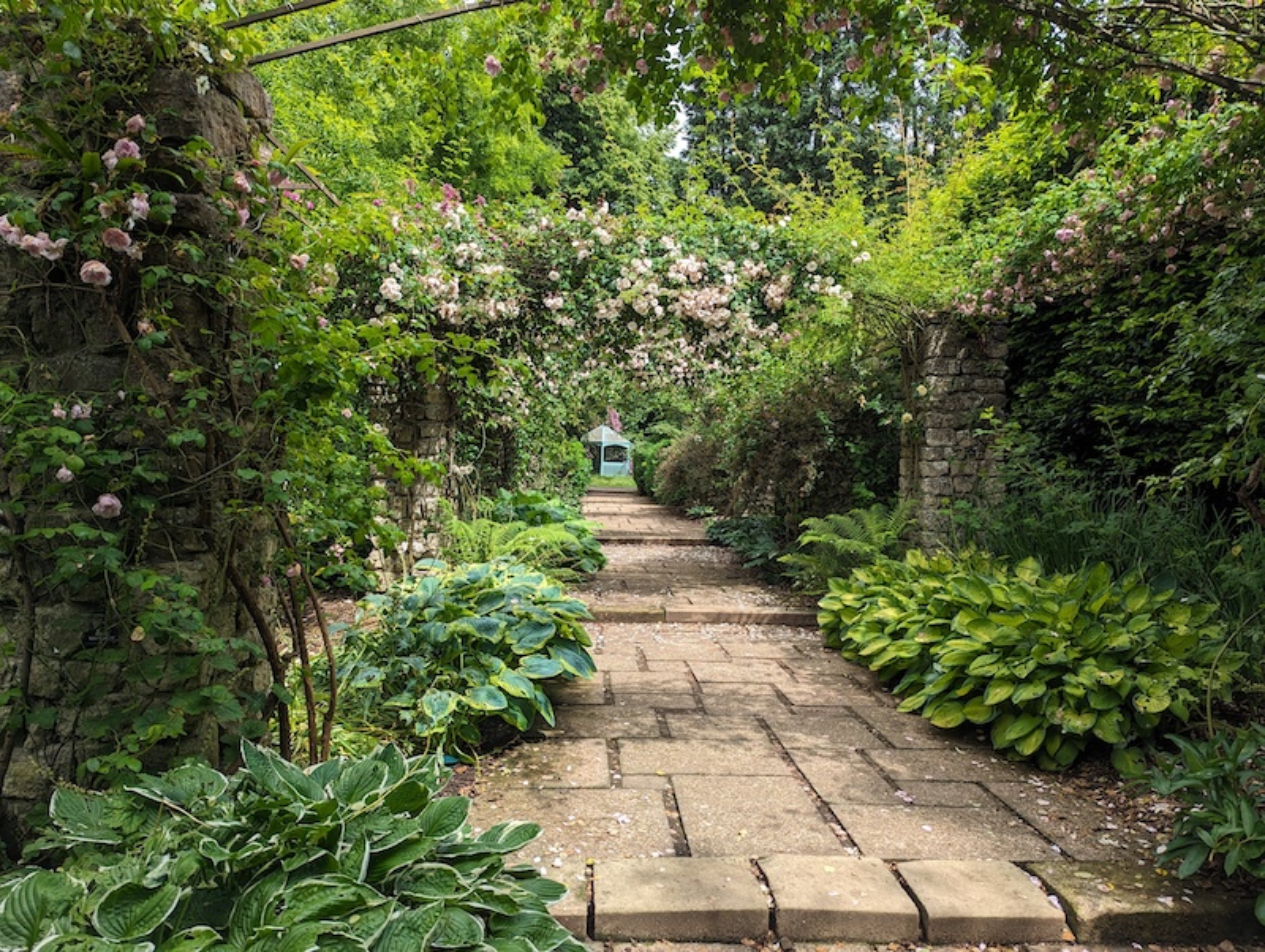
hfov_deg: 71.5
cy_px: 476
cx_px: 632
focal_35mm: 24
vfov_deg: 56.9
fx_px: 878
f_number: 1.85
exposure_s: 1/838
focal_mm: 6.81
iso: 41
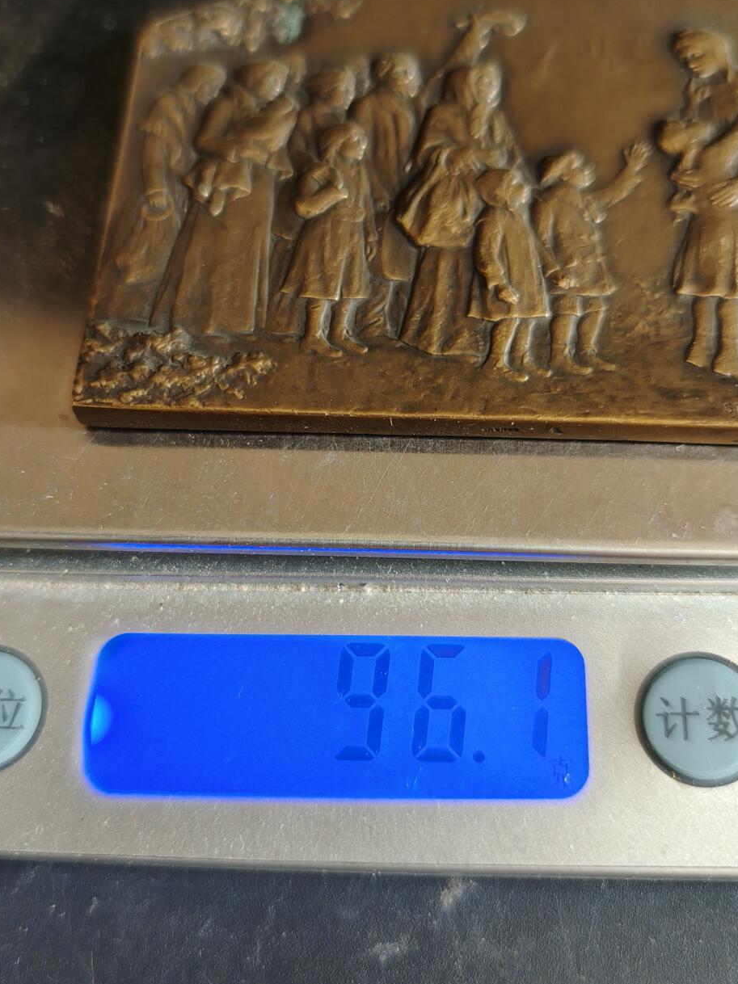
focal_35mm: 34
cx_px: 398
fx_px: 967
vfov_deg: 53.9
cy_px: 469
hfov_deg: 41.8
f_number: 1.6
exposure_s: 1/100
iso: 500
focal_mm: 6.06
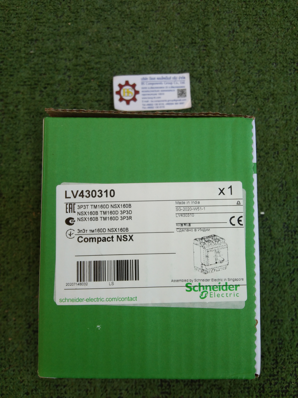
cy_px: 199
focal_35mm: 30
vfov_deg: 60.0
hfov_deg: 46.8
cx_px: 149
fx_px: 344
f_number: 2.2
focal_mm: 3.65
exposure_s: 1/100
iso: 128
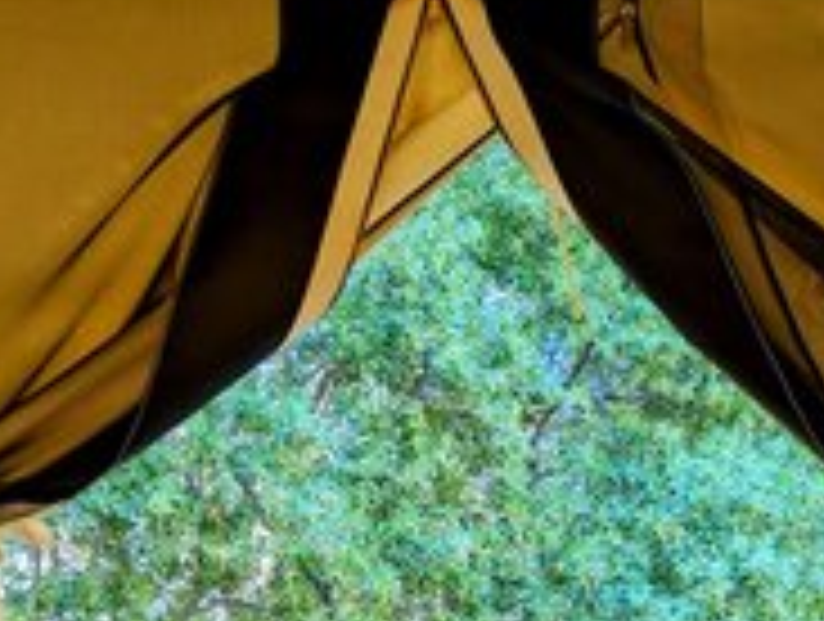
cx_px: 419
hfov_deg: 23.2
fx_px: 2003
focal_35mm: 84
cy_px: 868
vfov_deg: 16.4
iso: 45
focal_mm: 6.81
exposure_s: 1/70.5
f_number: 1.85
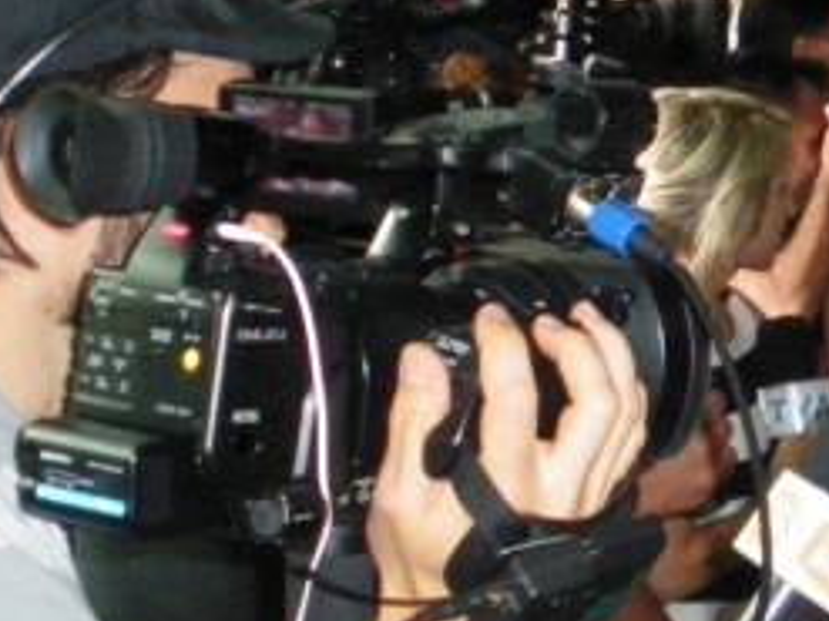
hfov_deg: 12.5
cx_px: 1274
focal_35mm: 149
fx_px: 3567
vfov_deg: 9.9
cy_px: 176
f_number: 3.5
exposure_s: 1/50
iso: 400
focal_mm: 6.3
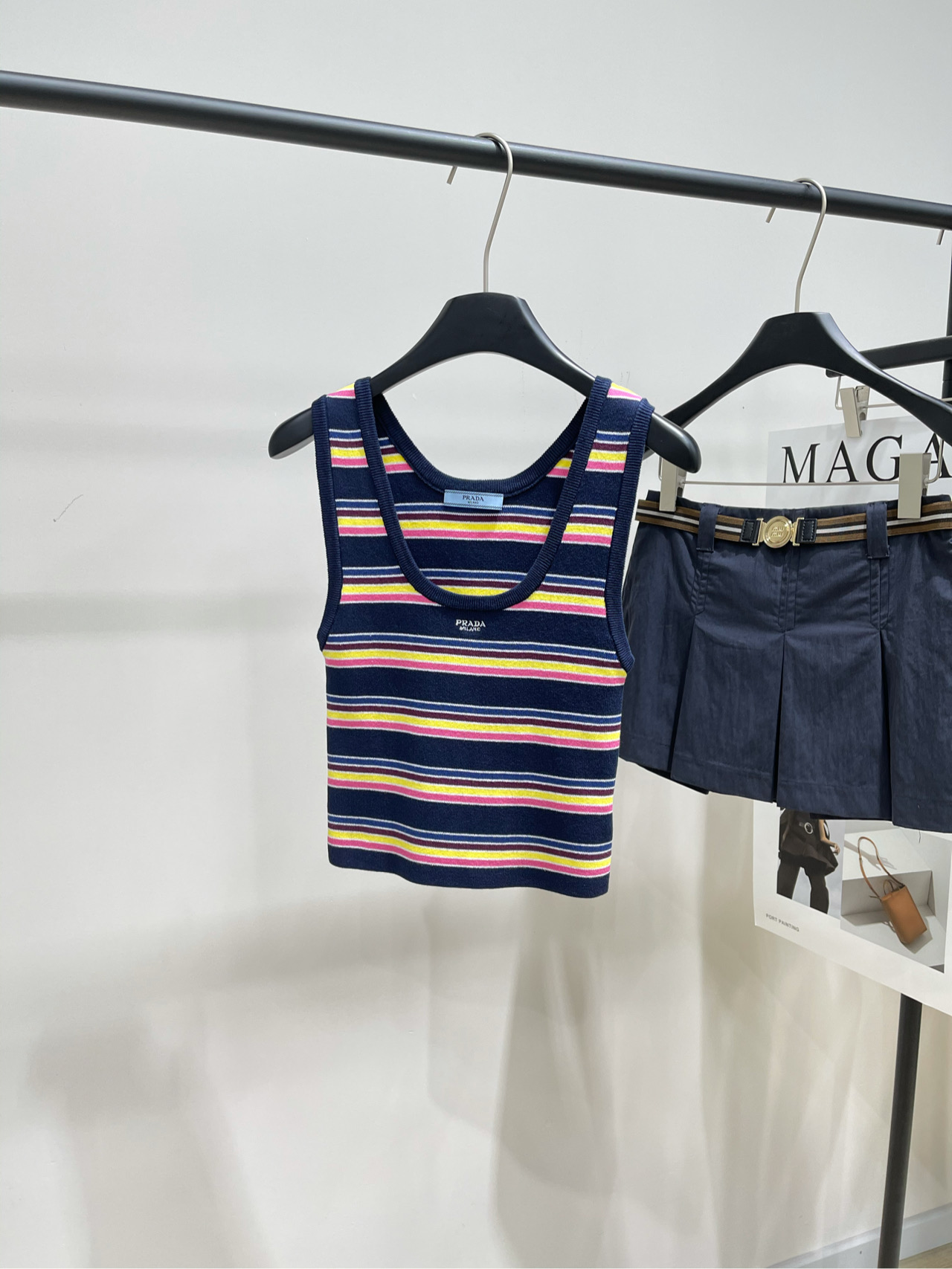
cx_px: 476
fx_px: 954
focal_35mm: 26
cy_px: 634
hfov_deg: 53.1
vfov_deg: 67.3
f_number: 1.6
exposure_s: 1/100
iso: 100
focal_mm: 5.1
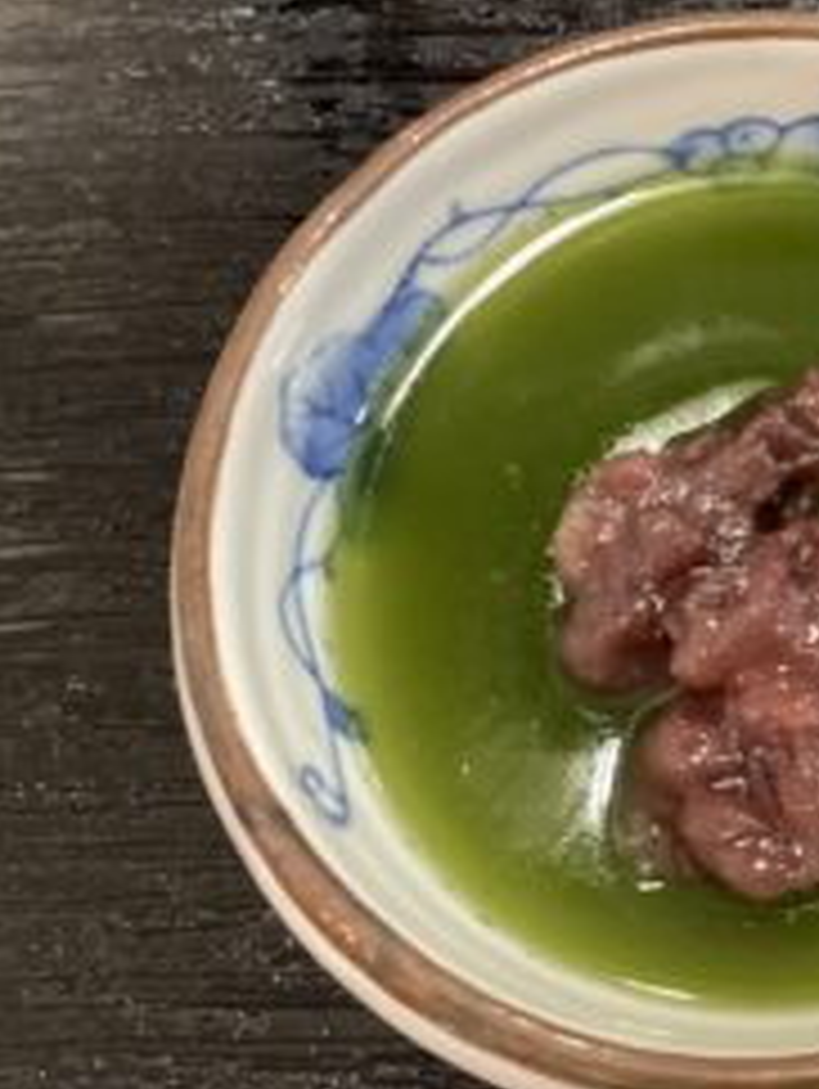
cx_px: 830
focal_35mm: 48
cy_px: 515
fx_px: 1512
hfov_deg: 28.4
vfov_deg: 39.6
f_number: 2.4
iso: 640
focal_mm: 3.3
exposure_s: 1/30
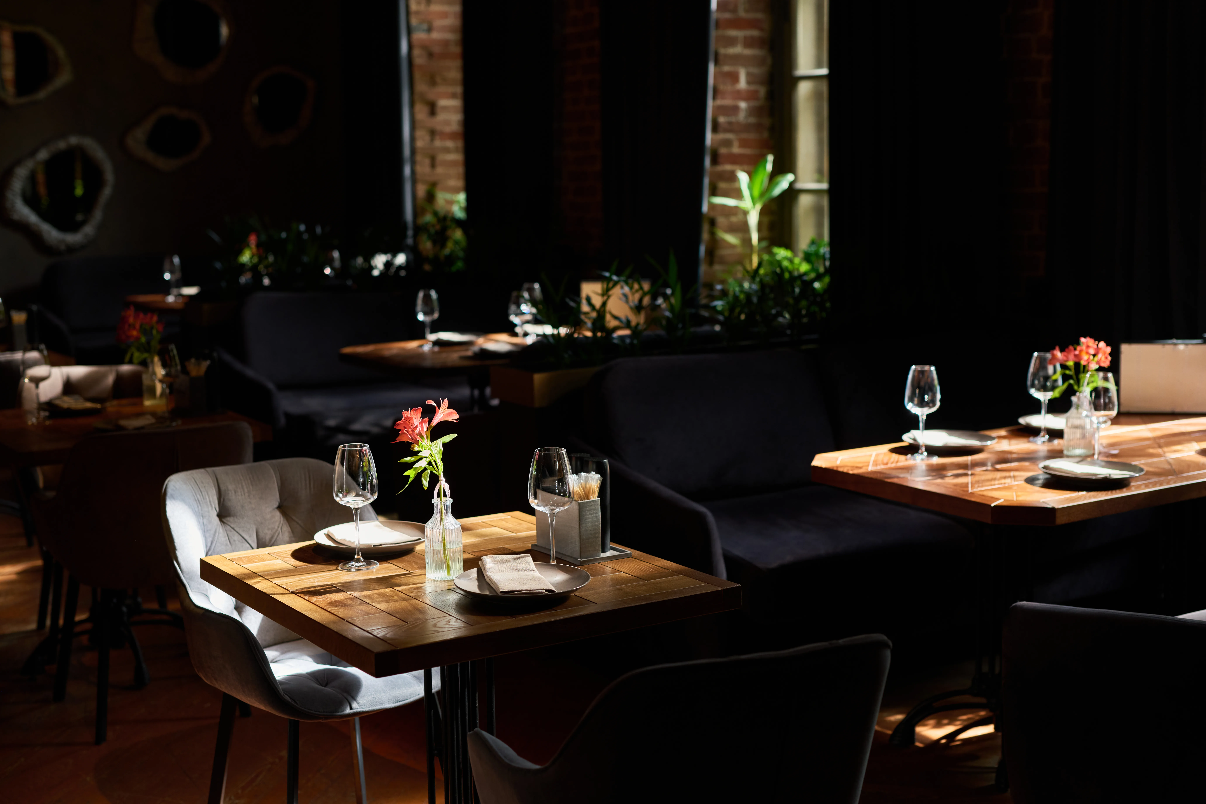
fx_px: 1675
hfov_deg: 39.6
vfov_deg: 27.0
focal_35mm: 50
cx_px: 603
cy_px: 402
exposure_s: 1/250
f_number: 3.2
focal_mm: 50
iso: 400
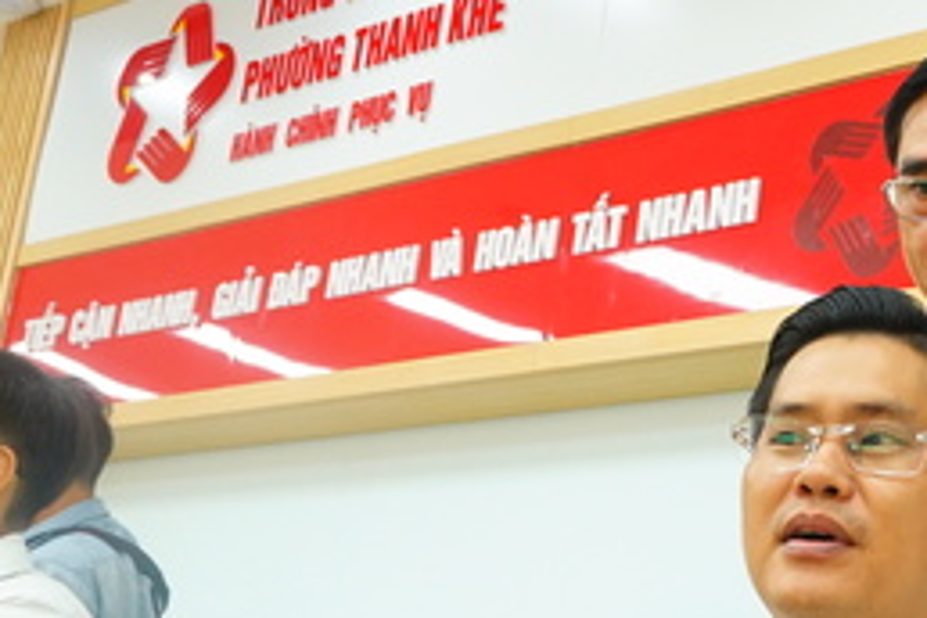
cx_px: 941
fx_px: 1802
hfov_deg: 27.1
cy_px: 472
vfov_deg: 19.3
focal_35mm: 70
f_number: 4.5
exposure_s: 1/125
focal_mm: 22
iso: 1000
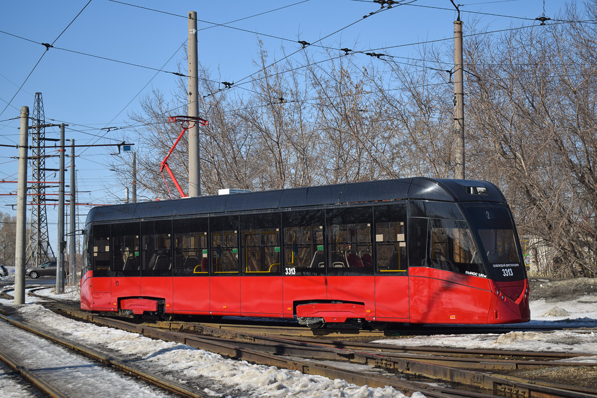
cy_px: 199
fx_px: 995
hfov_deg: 33.4
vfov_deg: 22.6
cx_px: 298
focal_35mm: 60
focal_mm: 40
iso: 100
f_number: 6.3
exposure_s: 1/1000
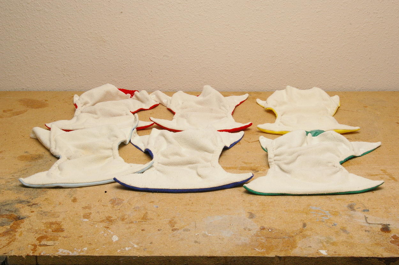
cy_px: 132
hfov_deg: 40.0
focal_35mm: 50
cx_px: 200
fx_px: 548
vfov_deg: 27.2
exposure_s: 1/180
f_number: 22
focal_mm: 33
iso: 1600
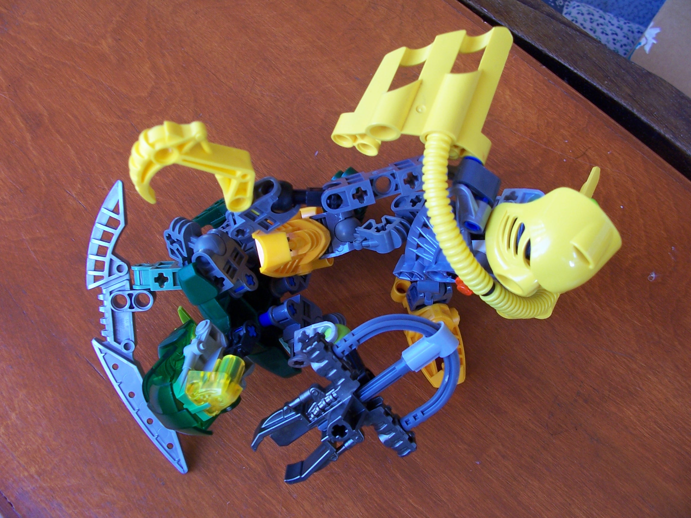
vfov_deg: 40.7
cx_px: 346
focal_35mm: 35
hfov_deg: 52.6
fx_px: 699
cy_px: 259
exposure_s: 1/30
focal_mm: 6
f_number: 2.8
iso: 100
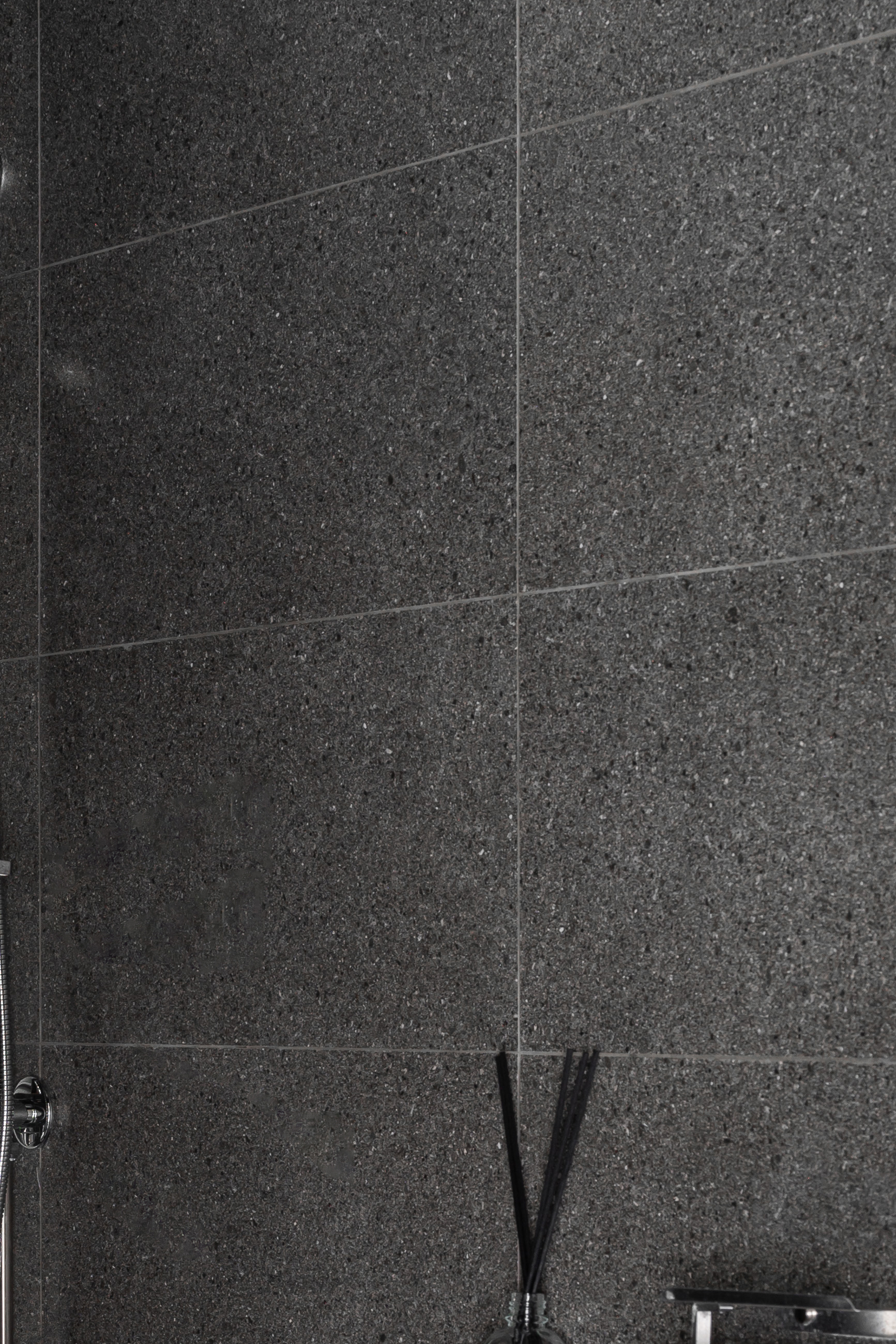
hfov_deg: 13.7
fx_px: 3733
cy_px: 1016
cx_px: 527
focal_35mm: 100
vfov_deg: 20.2
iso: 100
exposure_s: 10
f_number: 9
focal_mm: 43
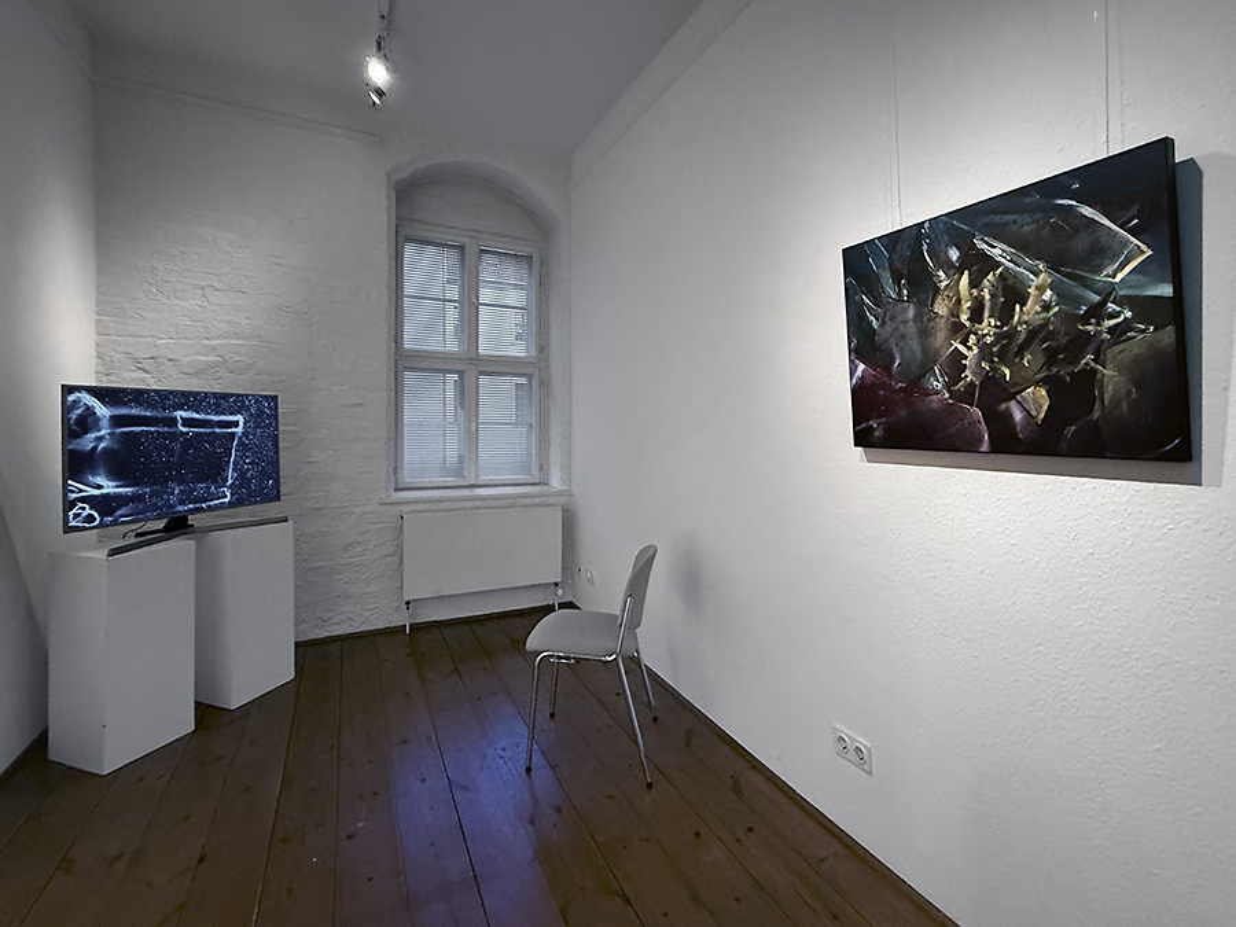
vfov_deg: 85.7
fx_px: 500
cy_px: 464
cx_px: 618
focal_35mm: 14
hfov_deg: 102.1
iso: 800
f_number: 2.2
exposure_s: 1/50
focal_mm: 2.22
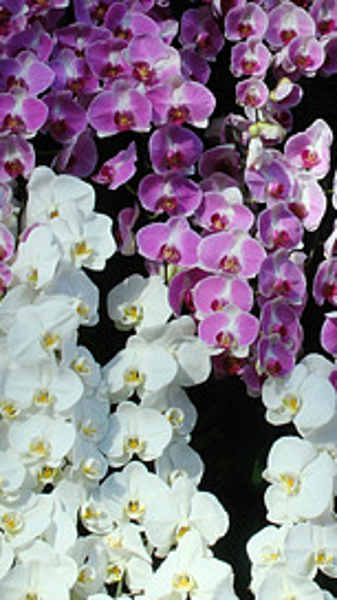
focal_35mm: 117
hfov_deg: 10.2
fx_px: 1859
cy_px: 200
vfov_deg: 18.3
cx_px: 385
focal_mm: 25.4
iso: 800
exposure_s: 1/20
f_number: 22
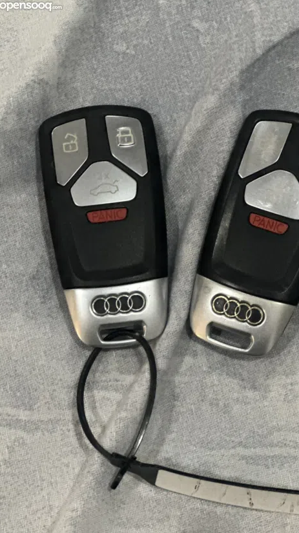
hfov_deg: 12.7
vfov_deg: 22.5
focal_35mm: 95
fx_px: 1340
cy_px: 266
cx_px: 178
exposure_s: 1/15
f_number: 2.8
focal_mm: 9
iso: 640
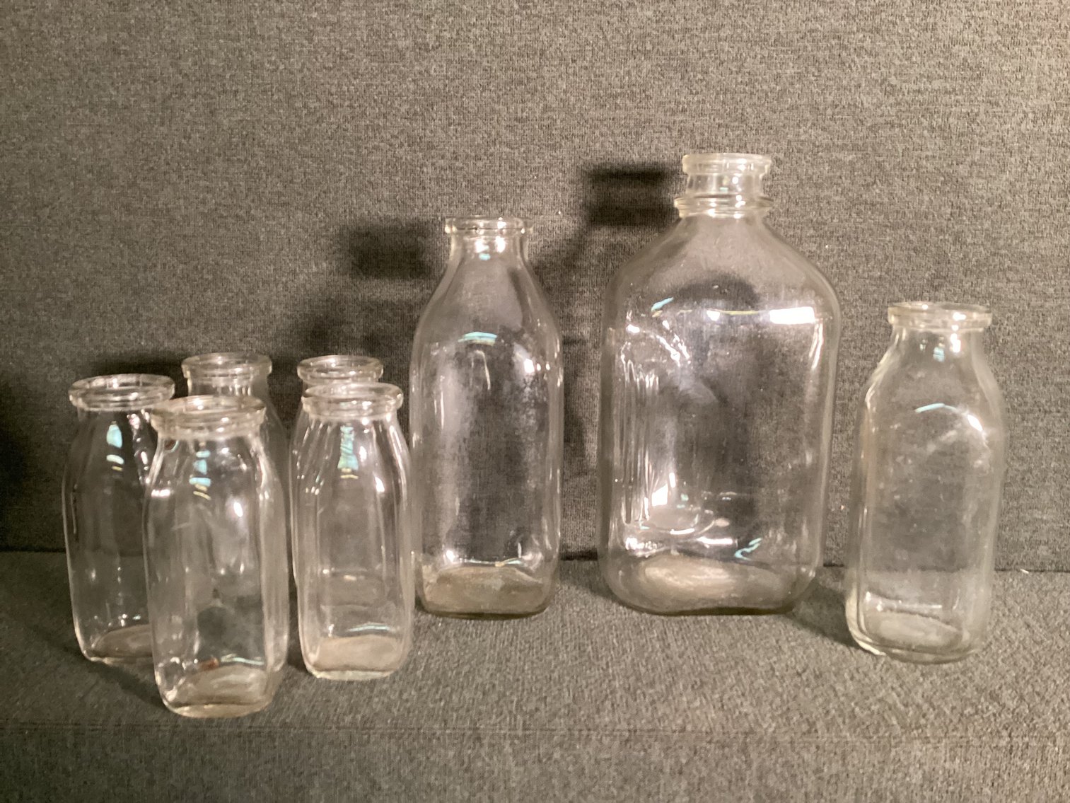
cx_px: 535
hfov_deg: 58.3
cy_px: 402
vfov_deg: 45.4
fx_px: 958
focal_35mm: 31
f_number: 2.4
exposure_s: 1/30
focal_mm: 3.3
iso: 400
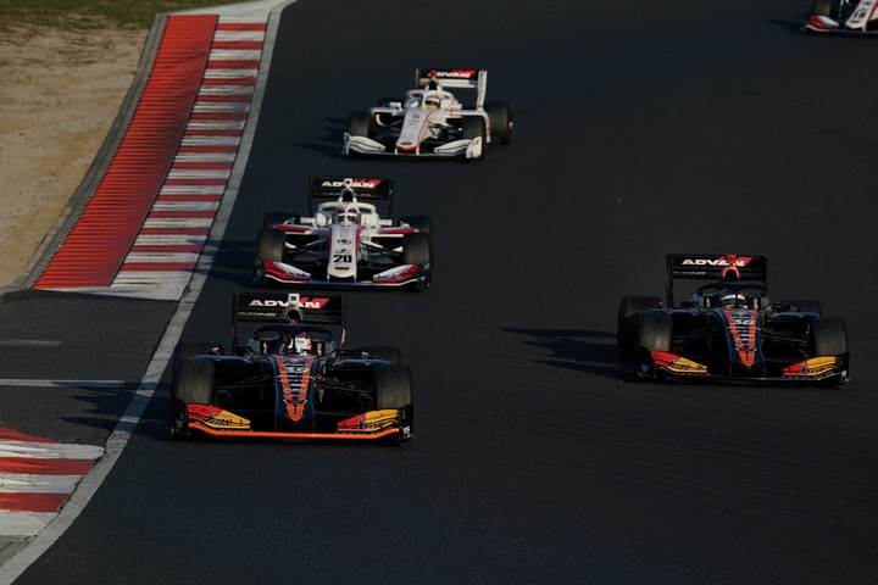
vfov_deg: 3.9
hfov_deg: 5.9
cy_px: 292
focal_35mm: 350
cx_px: 439
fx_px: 8535
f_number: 10
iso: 200
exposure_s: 1/800
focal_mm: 350
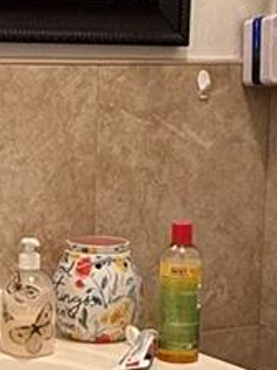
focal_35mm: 96
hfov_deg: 14.5
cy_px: 271
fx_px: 1024
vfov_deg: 20.3
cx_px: -114
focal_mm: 2.22
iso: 200
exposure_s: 1/60
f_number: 2.2
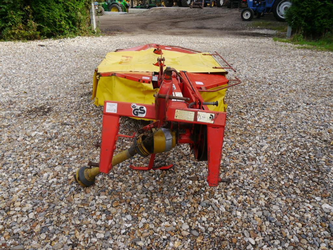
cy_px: 125
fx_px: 269
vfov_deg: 49.7
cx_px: 166
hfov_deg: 63.4
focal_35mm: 28
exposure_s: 1/200
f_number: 5.6
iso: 160
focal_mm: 14
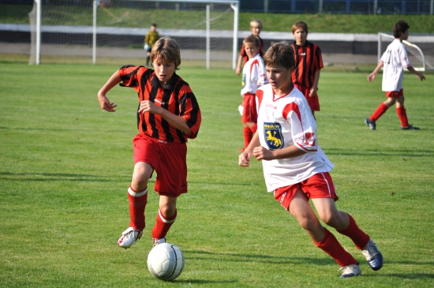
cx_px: 217
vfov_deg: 6.3
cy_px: 144
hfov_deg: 9.5
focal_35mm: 218
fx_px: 2618
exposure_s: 1/1600
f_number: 5.6
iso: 400
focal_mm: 145
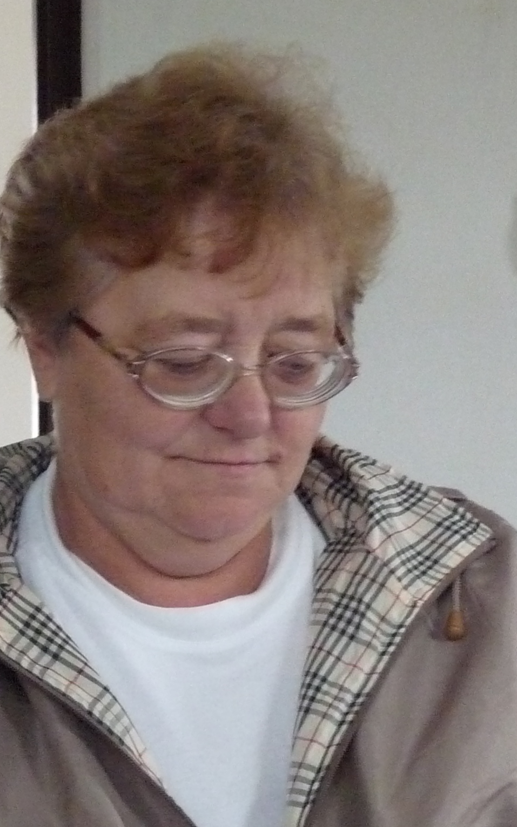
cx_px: 495
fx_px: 1758
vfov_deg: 26.5
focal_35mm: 78
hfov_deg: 16.4
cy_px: 414
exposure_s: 1/40
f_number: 3
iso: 800
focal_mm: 5.5
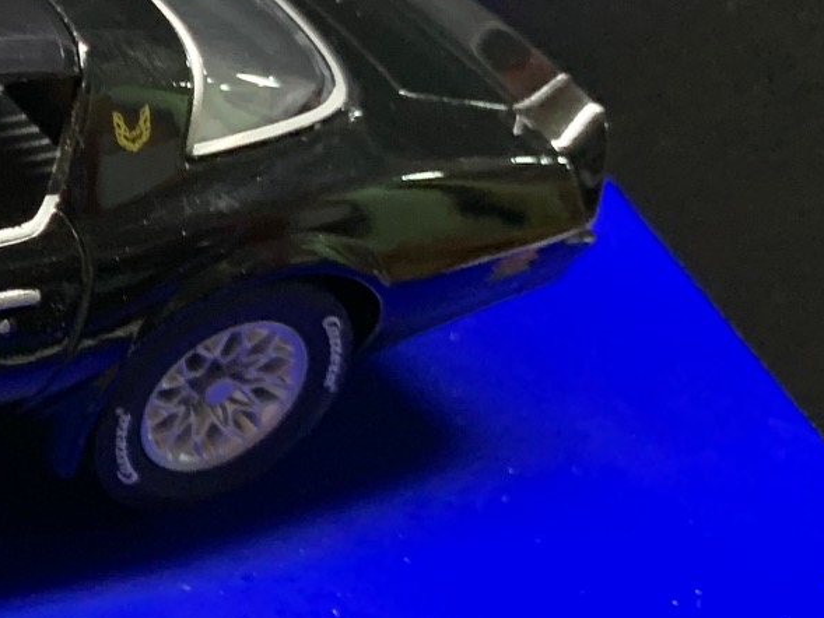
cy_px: 196
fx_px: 2119
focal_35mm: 89
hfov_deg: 19.0
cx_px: -462
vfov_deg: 16.6
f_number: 1.8
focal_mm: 4.25
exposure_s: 1/50
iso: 320
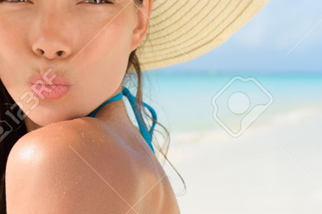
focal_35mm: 82
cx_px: 131
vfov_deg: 16.6
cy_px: 83
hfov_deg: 24.7
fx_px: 733
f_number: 4
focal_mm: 35
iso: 100
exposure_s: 1/1250
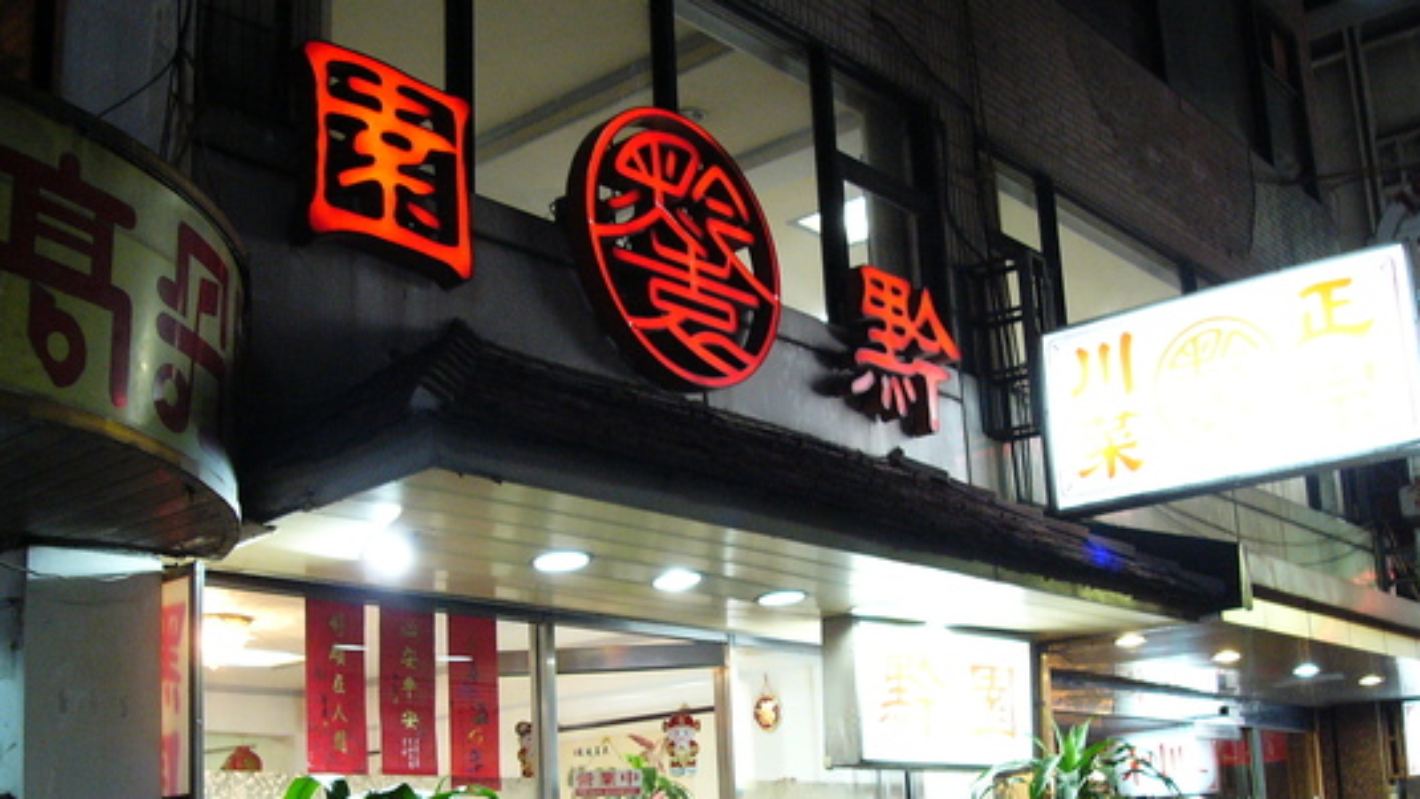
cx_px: 679
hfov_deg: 46.4
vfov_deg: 26.8
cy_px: 573
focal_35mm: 44
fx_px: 1657
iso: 200
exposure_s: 1/8
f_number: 2.8
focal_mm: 6
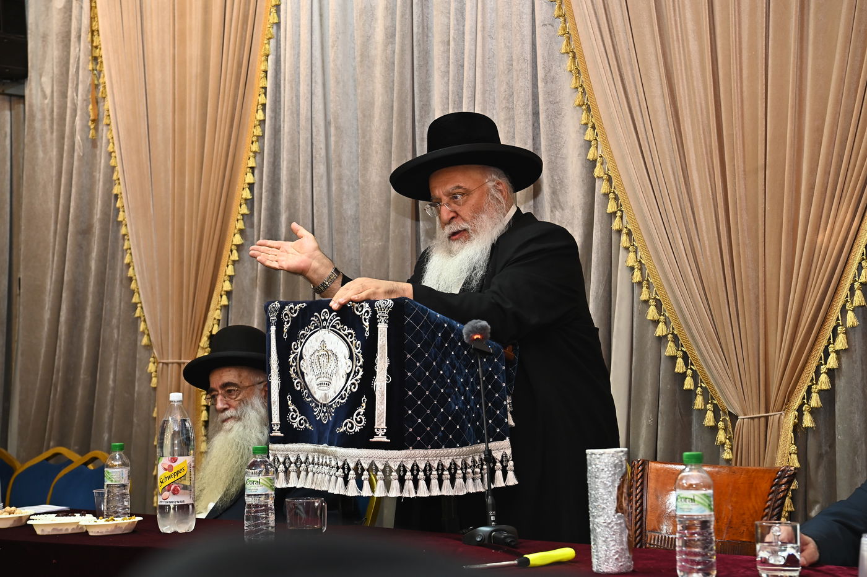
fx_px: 1685
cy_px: 288
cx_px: 434
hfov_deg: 28.9
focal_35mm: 70
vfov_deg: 19.4
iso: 1250
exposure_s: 1/160
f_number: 7.1
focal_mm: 70
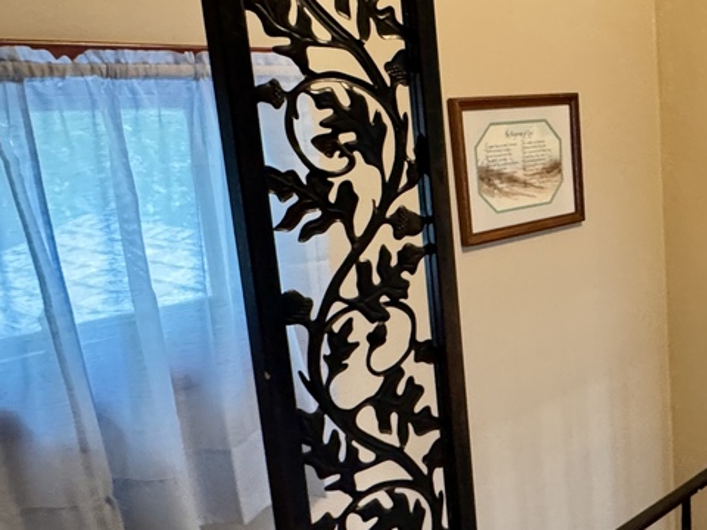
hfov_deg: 40.9
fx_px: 858
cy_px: 292
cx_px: 653
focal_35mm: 42
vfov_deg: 34.3
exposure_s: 1/60
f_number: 2.2
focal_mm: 2.22
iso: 640
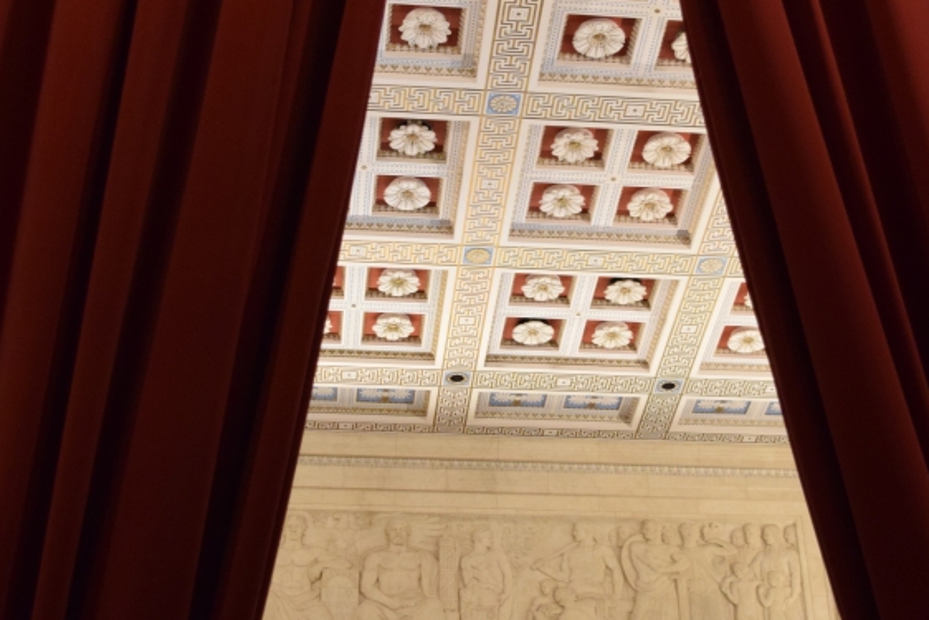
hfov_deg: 28.4
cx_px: 526
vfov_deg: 19.2
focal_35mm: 71
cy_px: 274
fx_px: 1833
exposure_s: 1/60
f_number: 4
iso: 1800
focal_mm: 26
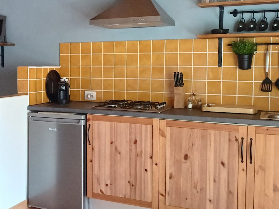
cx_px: 62
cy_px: 80
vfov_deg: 29.6
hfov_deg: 37.7
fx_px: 395
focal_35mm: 49
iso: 800
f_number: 1.8
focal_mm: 5.06
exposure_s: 1/20
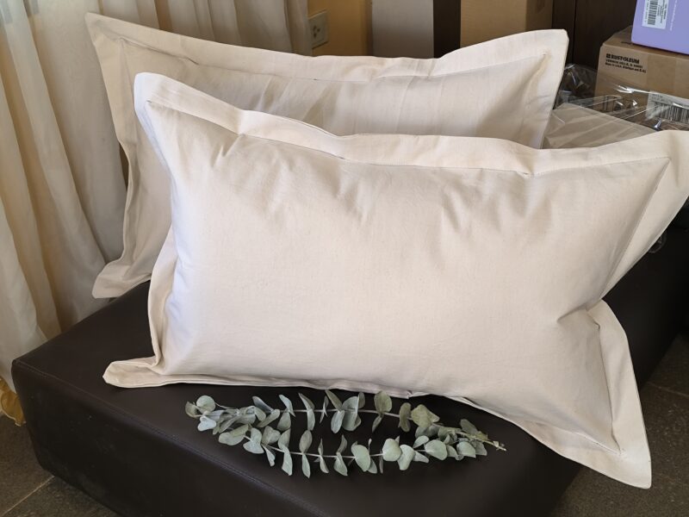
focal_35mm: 46
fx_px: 916
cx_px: 344
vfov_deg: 31.5
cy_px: 258
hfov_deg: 41.2
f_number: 1.65
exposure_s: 1/50
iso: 640
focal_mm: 6.14
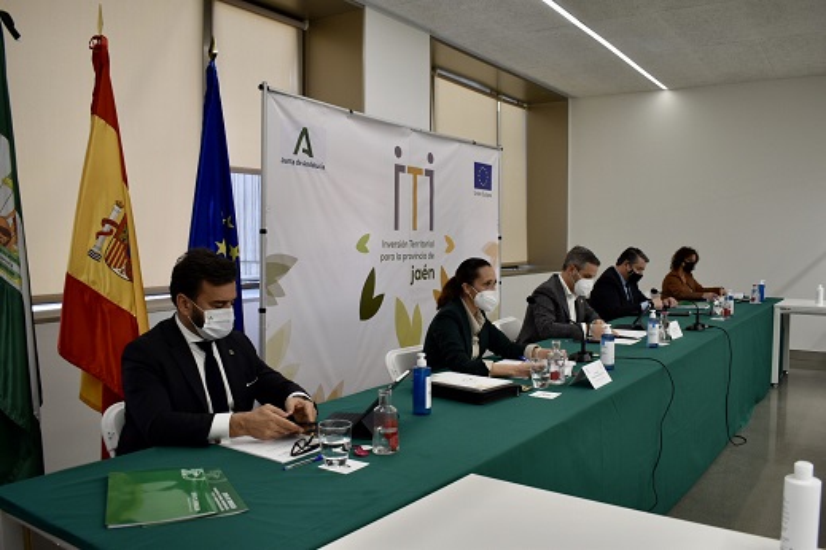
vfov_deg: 43.6
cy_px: 275
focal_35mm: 30
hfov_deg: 61.9
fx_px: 688
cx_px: 413
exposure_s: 1/80
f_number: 4.5
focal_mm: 20
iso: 400
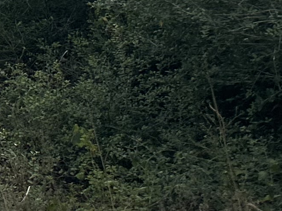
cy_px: -183
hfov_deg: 9.9
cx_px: -582
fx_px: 1205
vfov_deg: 9.5
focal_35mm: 148
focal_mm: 6.86
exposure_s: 1/5000
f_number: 1.78
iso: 80
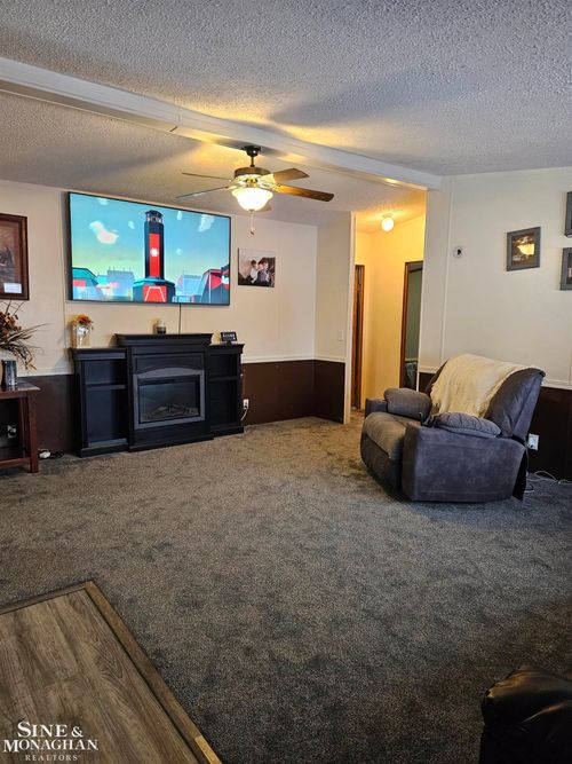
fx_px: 507
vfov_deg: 73.9
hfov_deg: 58.9
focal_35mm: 23
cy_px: 382
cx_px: 286
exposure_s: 1/96.1
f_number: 1.8
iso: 400
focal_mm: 5.4
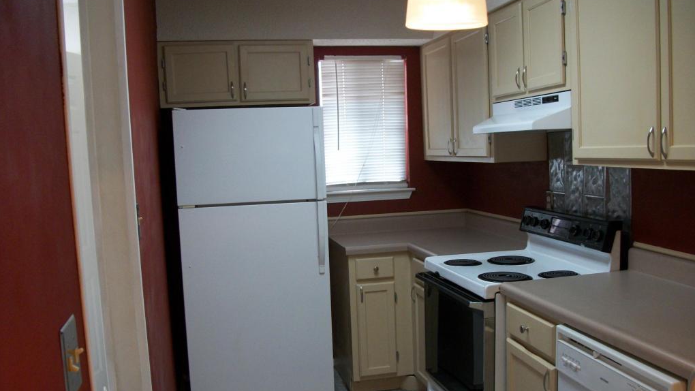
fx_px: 645
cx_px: 347
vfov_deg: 33.6
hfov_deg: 56.6
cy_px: 240
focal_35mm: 35
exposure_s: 1/60
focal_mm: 5.7
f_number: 2.9
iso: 160
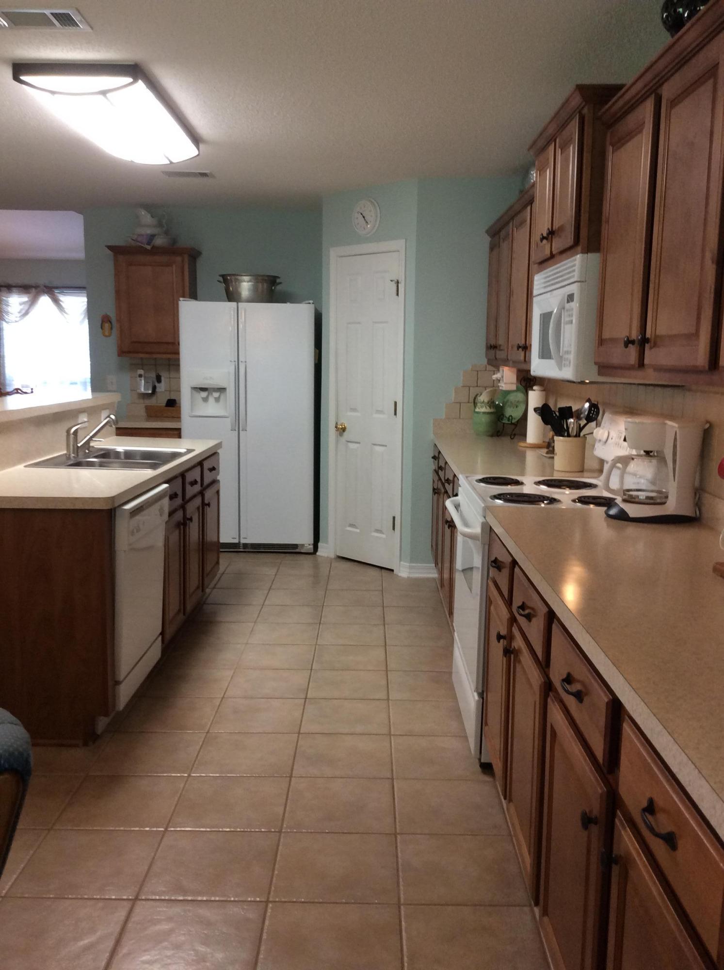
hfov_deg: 44.0
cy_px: 485
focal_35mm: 32
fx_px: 895
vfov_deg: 56.9
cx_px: 362
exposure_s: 1/24
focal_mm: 3.3
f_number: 2.4
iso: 80
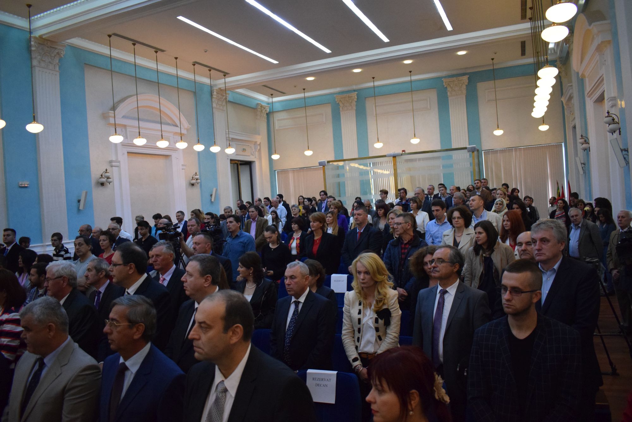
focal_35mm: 27
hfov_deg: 67.4
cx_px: 316
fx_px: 474
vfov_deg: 47.9
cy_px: 211
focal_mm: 18
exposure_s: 1/400
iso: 3200
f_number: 3.5
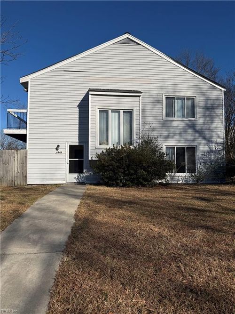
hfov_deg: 56.8
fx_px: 217
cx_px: 118
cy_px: 157
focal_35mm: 24
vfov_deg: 71.6
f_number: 1.78
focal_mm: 6.76
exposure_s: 1/9091
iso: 80
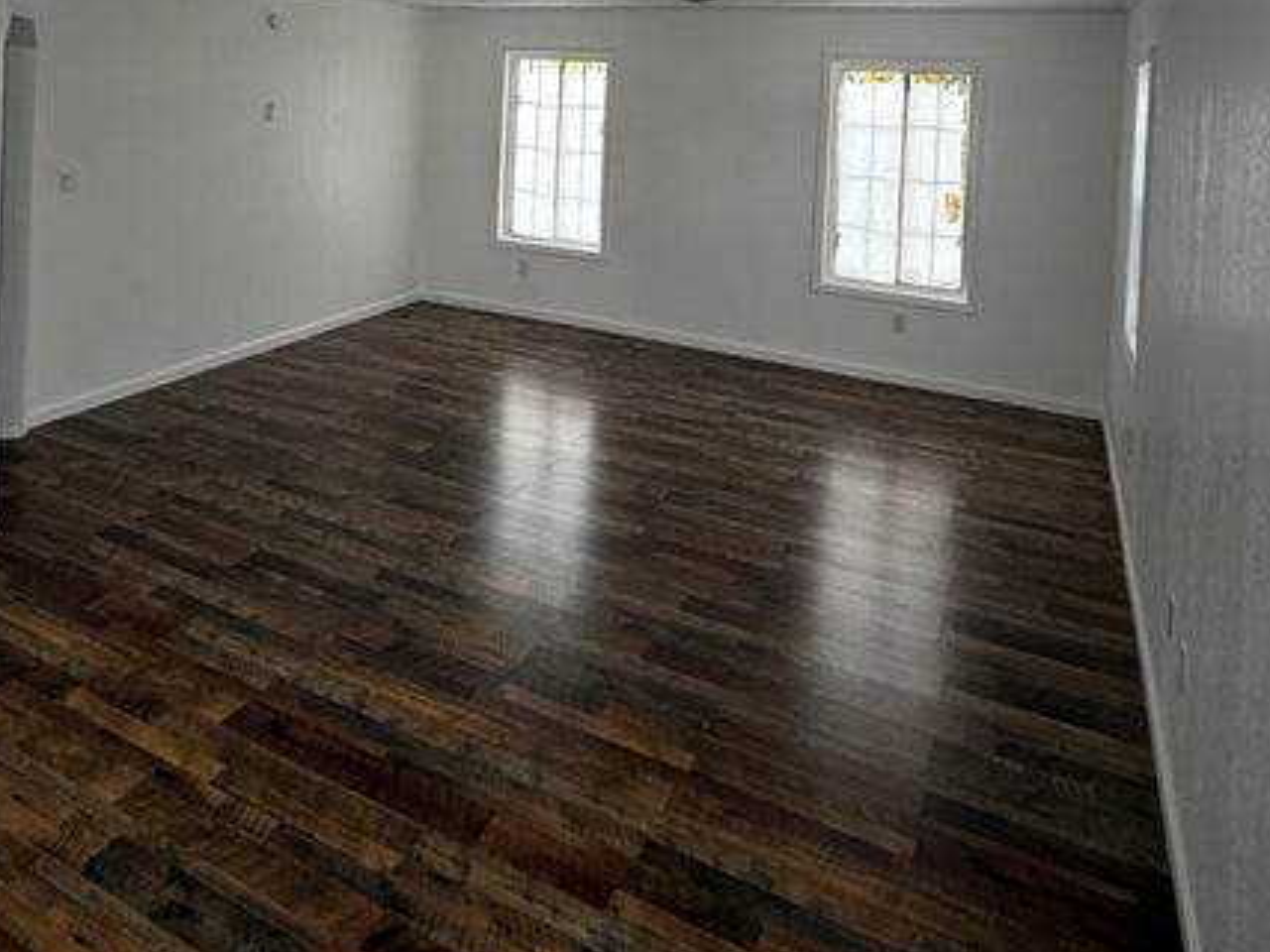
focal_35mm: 28
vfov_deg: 44.9
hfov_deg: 62.5
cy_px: 83
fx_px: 1027
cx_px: 468
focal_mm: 2.22
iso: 100
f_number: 2.2
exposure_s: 1/99
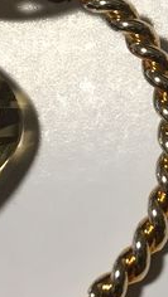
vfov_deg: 15.4
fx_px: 1060
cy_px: -65
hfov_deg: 8.8
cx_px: 259
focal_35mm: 134
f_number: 2.2
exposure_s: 1/33
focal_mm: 4.15
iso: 100
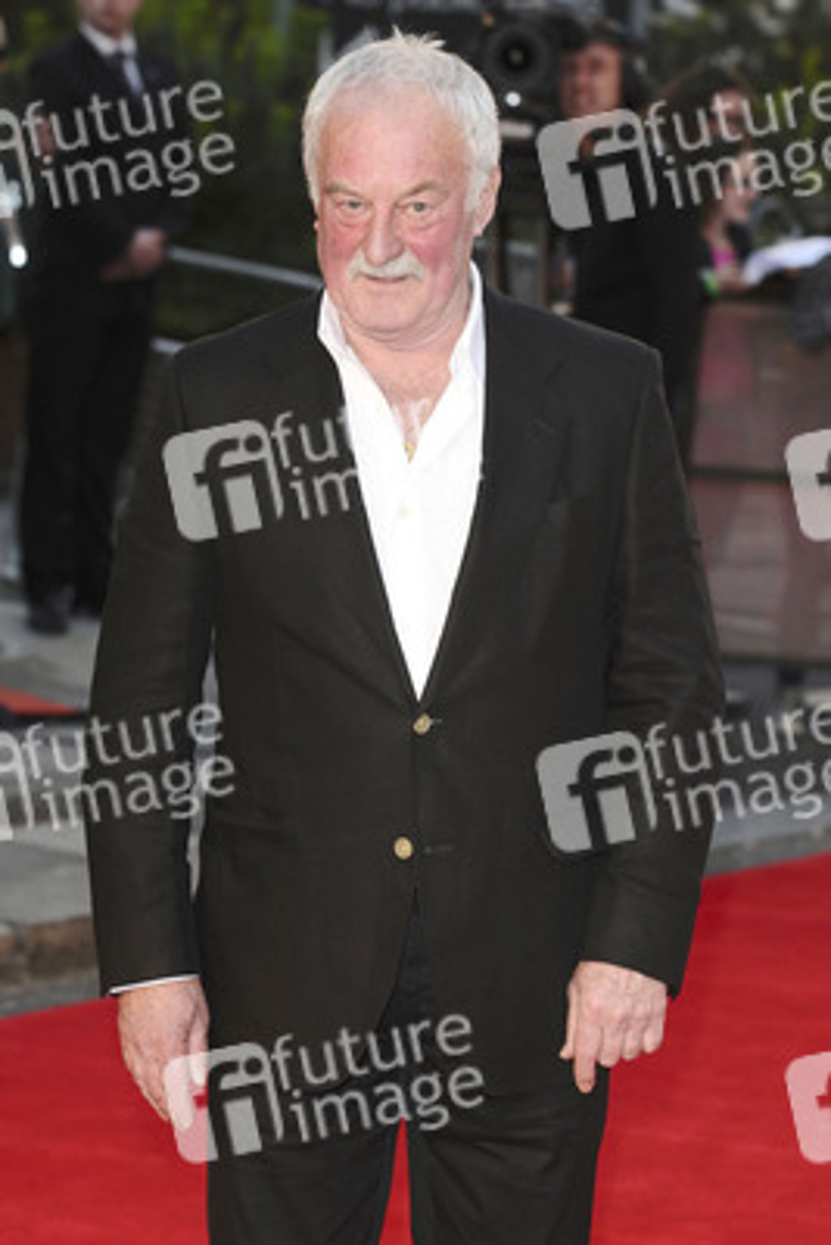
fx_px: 4774
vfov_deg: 14.9
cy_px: 622
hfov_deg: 9.9
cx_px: 416
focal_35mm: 138
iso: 320
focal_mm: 92
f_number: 5
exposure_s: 1/200
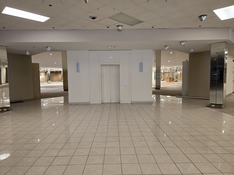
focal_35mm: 23
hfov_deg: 73.9
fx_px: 155
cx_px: 117
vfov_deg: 58.9
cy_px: 88
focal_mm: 6.3
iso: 200
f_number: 1.7
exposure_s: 1/120
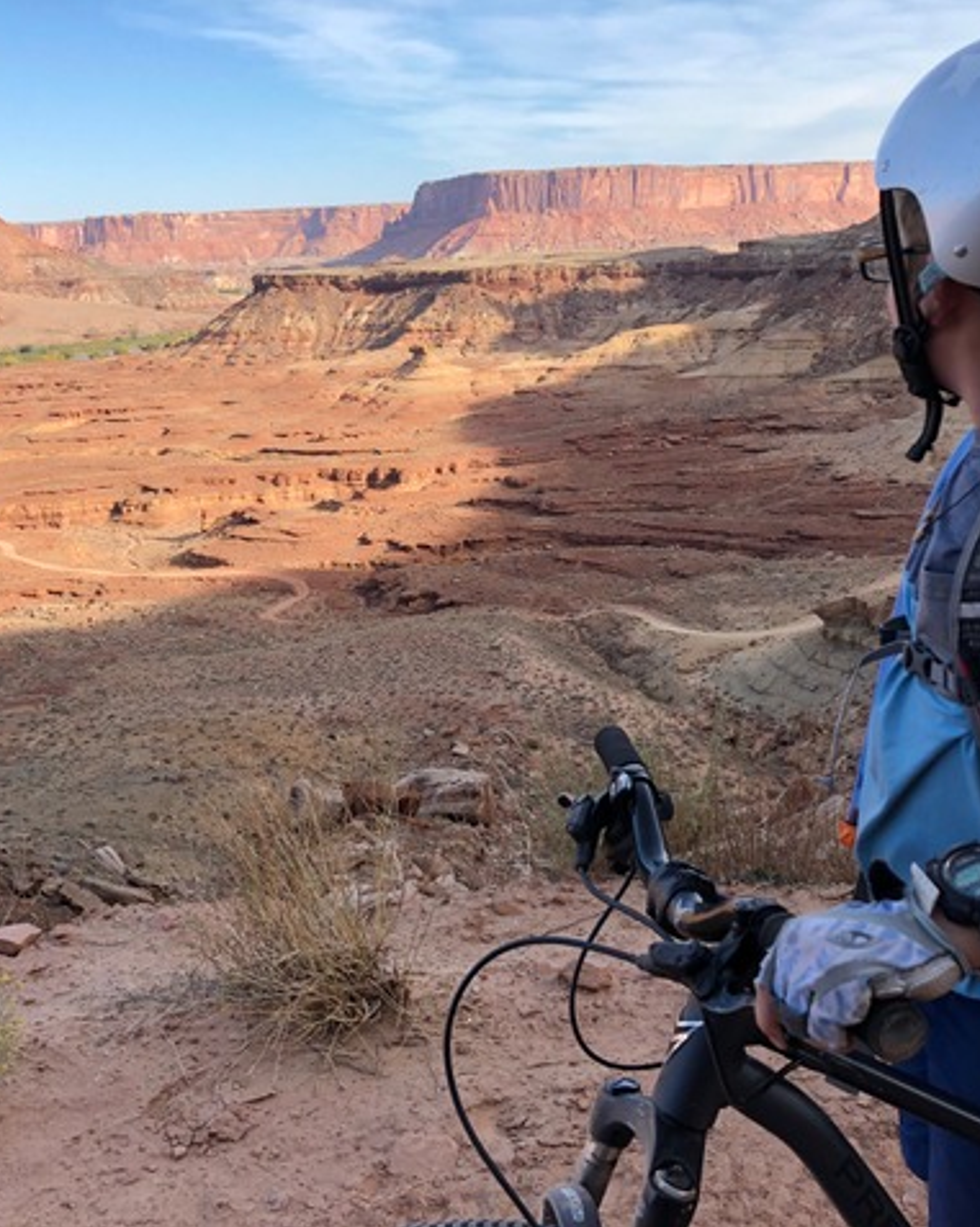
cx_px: 499
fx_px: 1379
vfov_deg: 48.0
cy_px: 612
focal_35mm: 38
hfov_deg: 39.1
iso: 20
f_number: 1.8
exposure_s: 1/615
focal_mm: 3.99
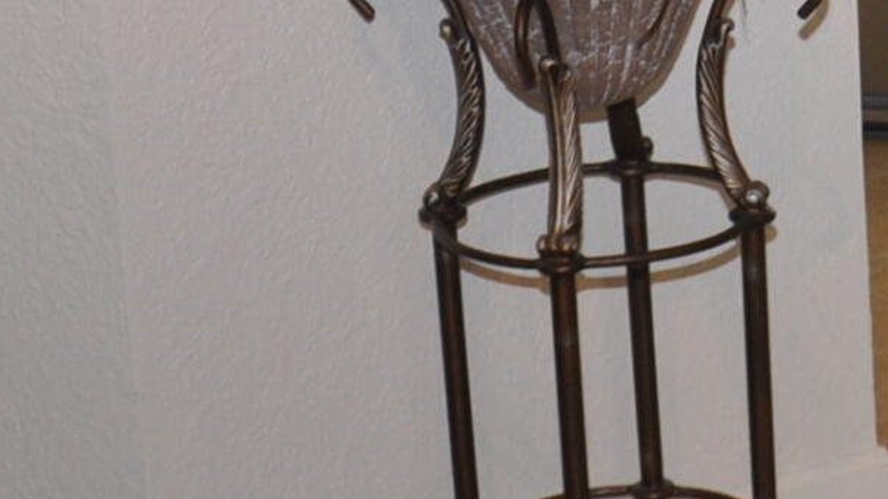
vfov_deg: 8.5
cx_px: 1517
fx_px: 3320
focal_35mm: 141
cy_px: -159
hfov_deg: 13.8
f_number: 5
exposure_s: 1/60
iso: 400
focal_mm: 18
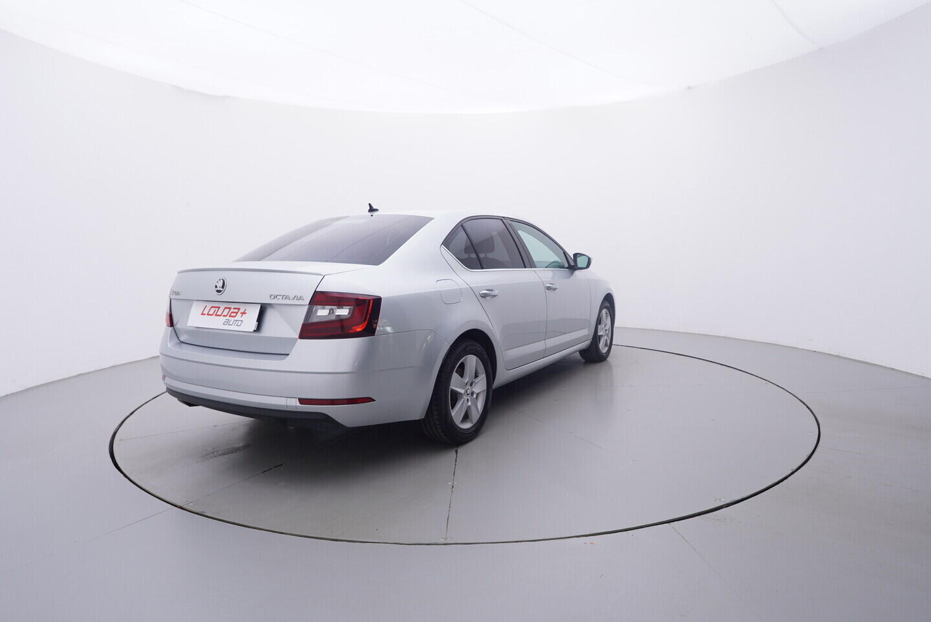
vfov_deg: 56.2
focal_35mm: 22
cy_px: 311
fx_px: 582
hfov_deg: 77.3
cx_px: 466
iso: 200
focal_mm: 15
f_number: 5
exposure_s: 1/80
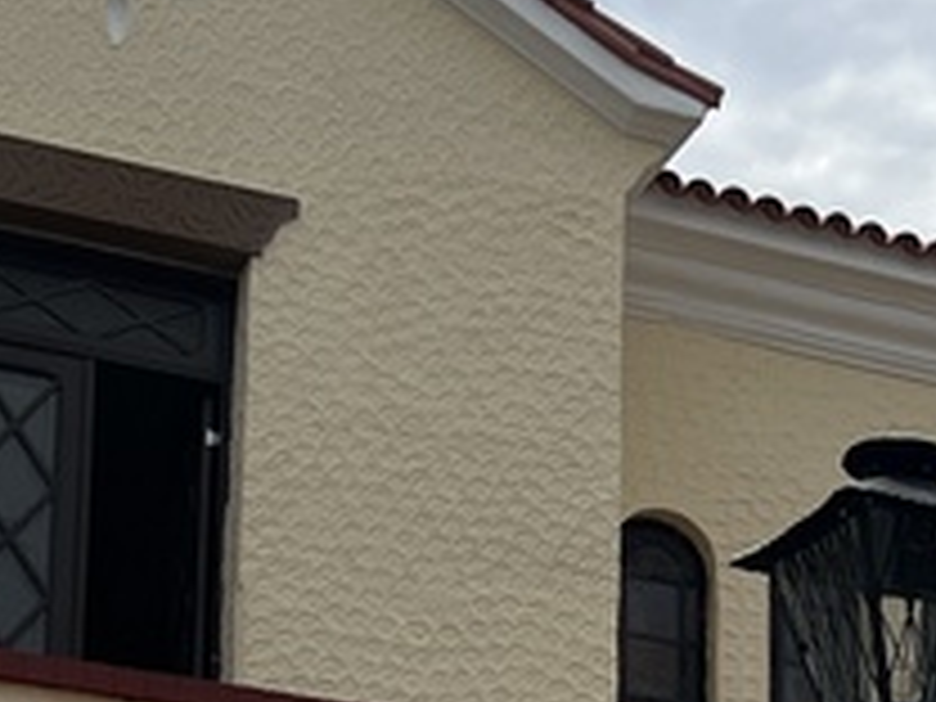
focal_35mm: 125
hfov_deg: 15.4
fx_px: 3380
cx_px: 990
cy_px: 1094
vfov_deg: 11.3
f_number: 1.5
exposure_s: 1/10309
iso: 50
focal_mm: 5.7
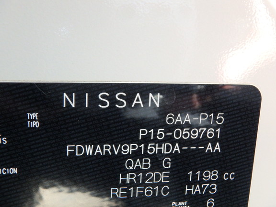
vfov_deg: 34.3
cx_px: 138
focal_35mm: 42
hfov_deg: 44.8
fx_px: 335
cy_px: 104
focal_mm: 7.5
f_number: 5.2
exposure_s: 1/40
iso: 500
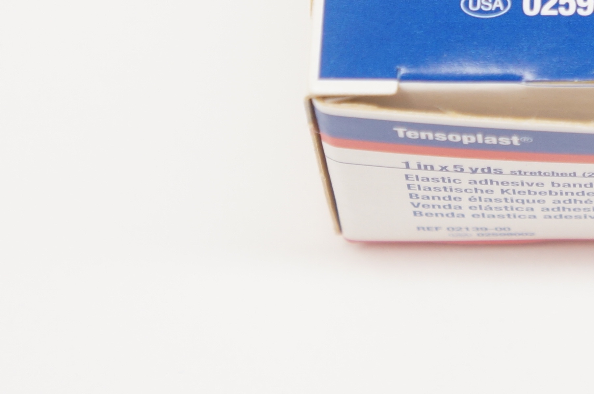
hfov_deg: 12.0
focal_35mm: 167
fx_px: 2758
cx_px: 706
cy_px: -137
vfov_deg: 8.1
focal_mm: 41
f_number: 5
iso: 400
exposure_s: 1/80
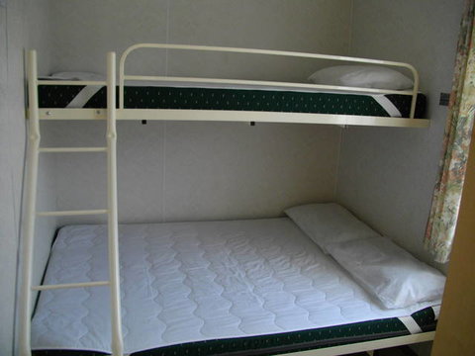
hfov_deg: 56.8
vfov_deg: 44.2
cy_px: 178
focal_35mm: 32
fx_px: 439
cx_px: 238
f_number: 2.9
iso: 204
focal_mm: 5.7
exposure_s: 1/50
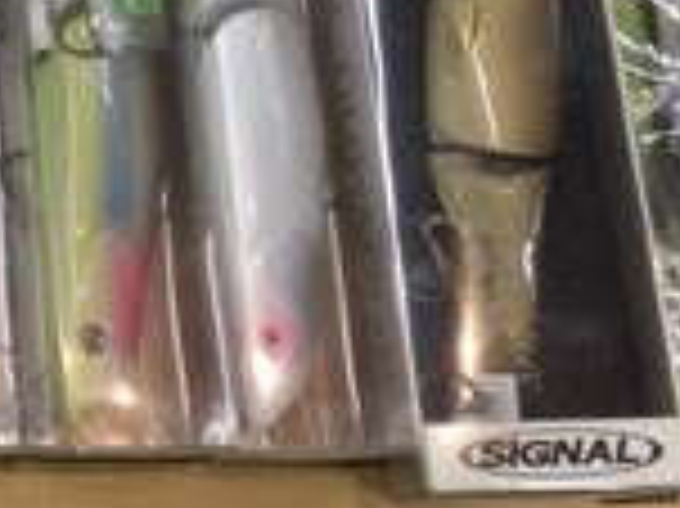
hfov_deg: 14.7
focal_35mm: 123
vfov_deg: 11.4
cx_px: -410
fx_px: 2414
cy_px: -342
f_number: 2.4
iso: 32
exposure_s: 1/60
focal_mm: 3.3
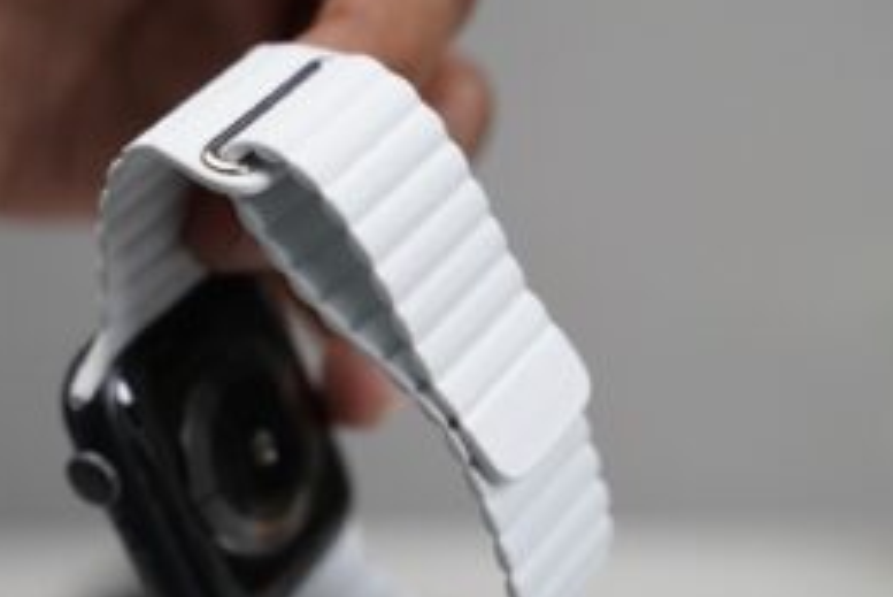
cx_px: 393
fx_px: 2110
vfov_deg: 16.1
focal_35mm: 85
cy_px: 374
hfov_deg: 23.9
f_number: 4.5
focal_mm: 55
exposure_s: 1/160
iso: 3200
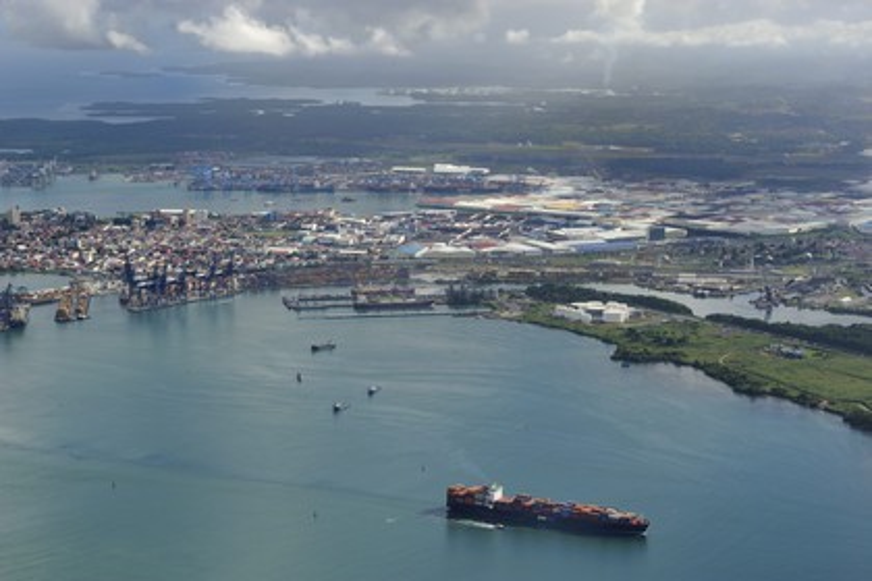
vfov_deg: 16.7
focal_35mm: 82
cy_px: 290
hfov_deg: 24.8
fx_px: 1986
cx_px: 436
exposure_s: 1/640
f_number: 9
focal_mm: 82
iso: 200
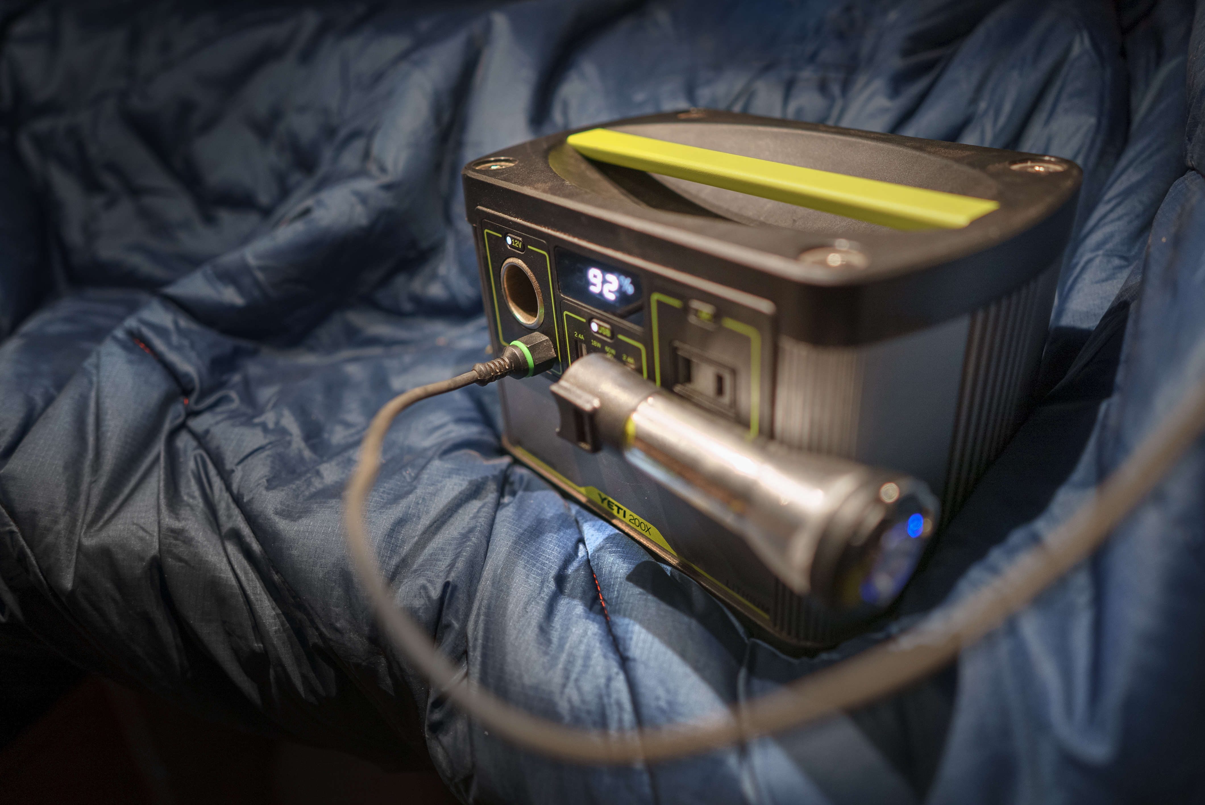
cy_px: 402
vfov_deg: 51.3
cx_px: 602
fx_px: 837
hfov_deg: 71.5
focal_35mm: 25
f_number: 2
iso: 640
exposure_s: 1/60
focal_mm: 25
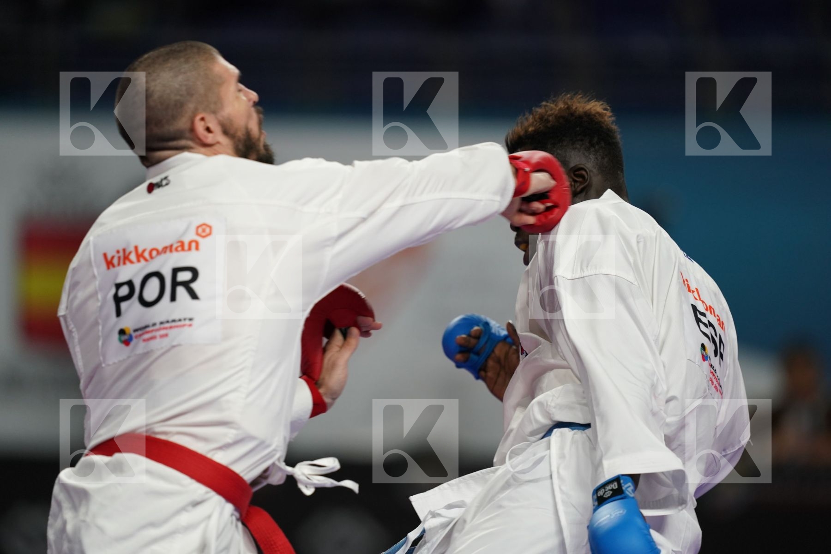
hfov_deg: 5.2
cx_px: 416
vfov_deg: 3.4
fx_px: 9233
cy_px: 277
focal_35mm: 400
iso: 1600
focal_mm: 400
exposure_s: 1/1000
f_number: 2.8
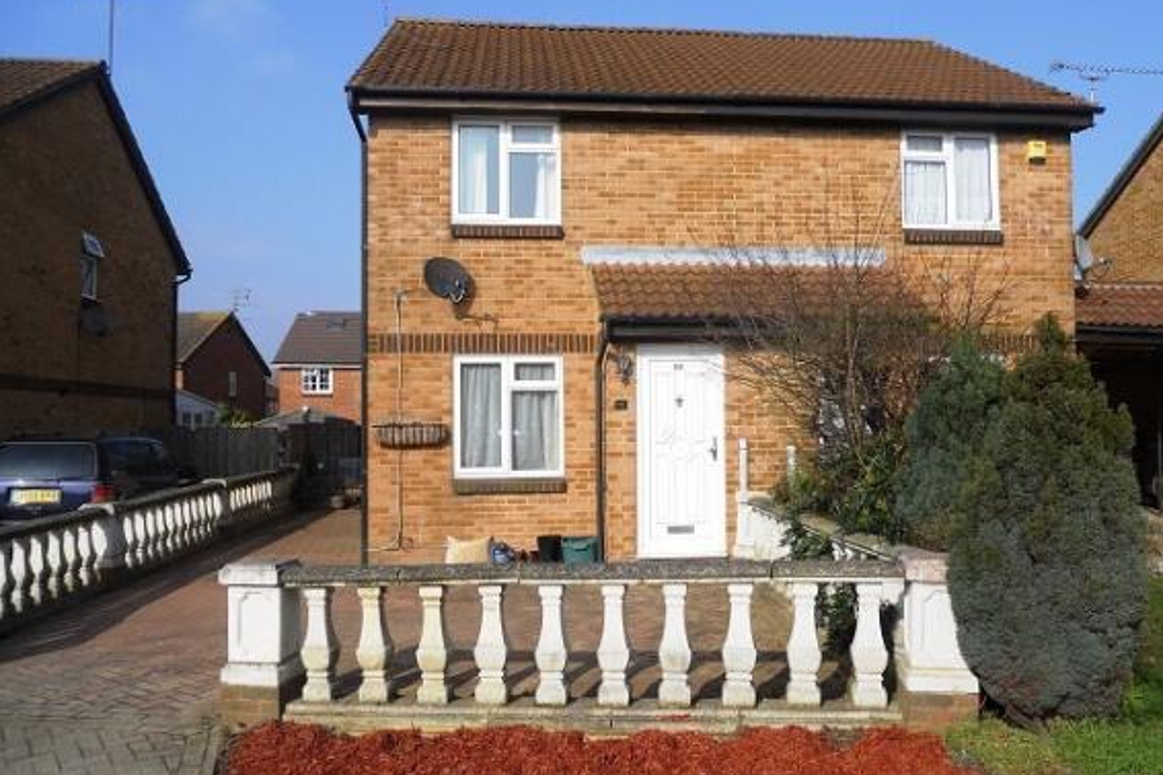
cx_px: 597
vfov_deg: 43.6
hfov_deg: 61.9
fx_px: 969
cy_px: 394
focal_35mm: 30
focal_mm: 5
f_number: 5.4
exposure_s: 1/320
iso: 80
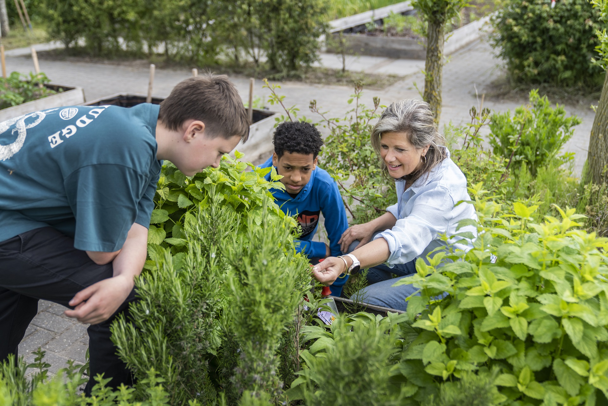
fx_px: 642
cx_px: 304
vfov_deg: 35.1
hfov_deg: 50.7
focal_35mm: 38
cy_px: 203
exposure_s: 1/2000
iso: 400
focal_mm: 38
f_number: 2.8
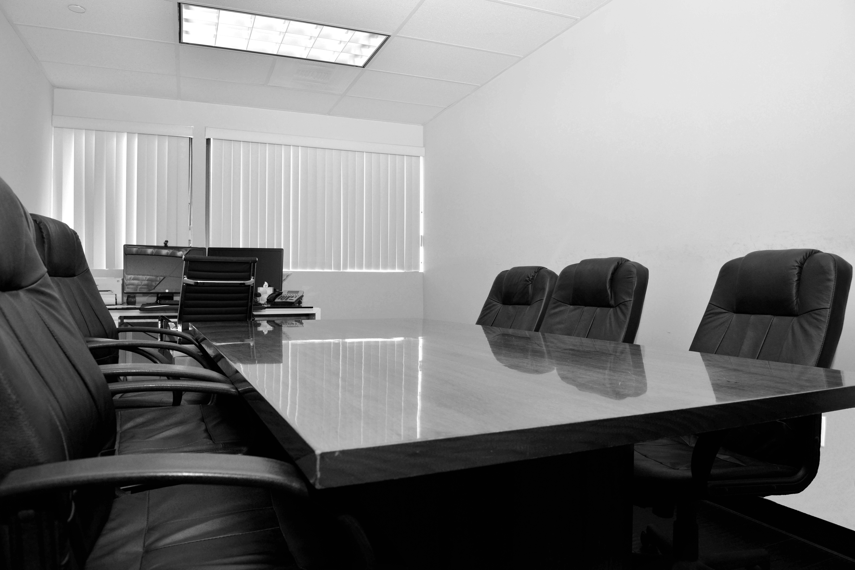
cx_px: 428
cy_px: 285
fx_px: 570
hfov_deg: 73.7
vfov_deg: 53.2
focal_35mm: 24
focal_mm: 24
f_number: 8
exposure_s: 1/60
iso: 200
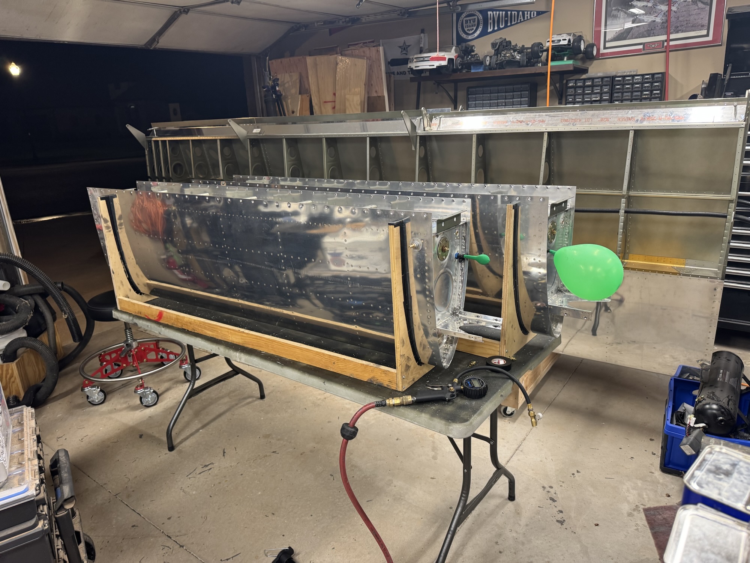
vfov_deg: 56.8
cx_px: 375
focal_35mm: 24
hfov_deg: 71.6
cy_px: 282
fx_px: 520
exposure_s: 1/60
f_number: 1.78
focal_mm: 6.76
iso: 200
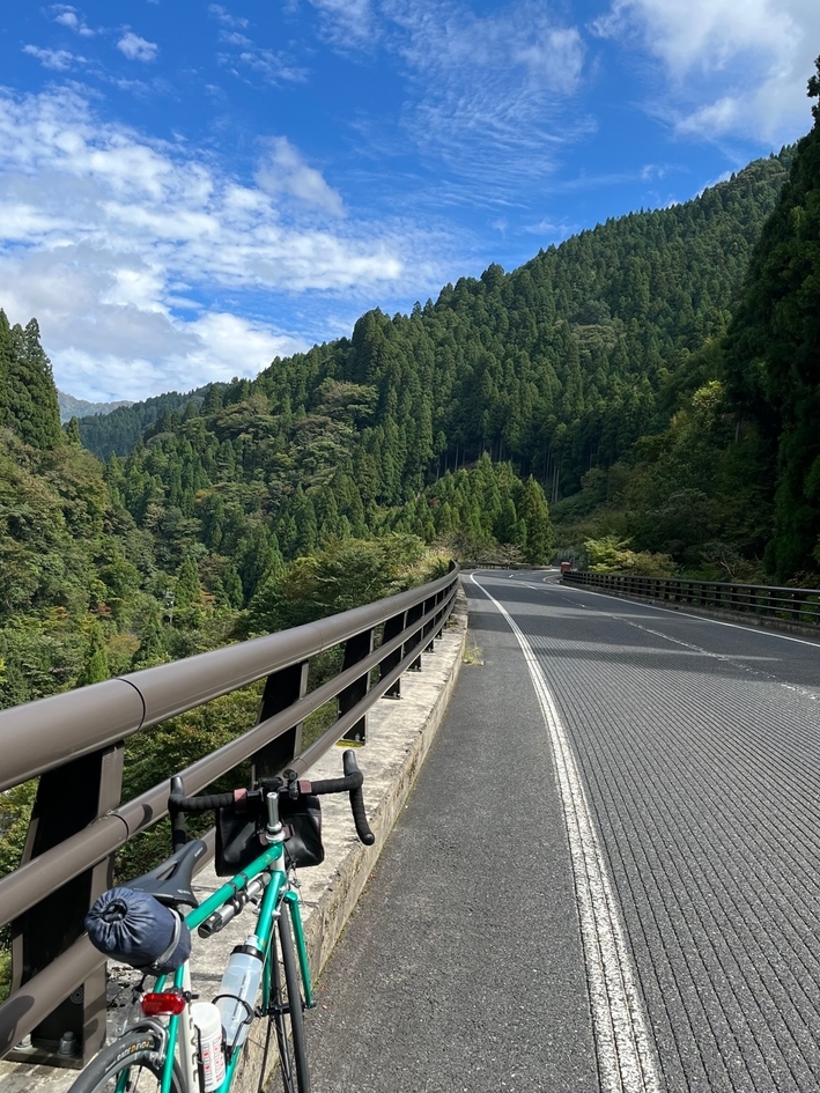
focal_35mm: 33
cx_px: 385
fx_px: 1042
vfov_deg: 55.3
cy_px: 586
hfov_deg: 42.9
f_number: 1.6
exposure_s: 1/2309
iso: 50
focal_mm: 5.1
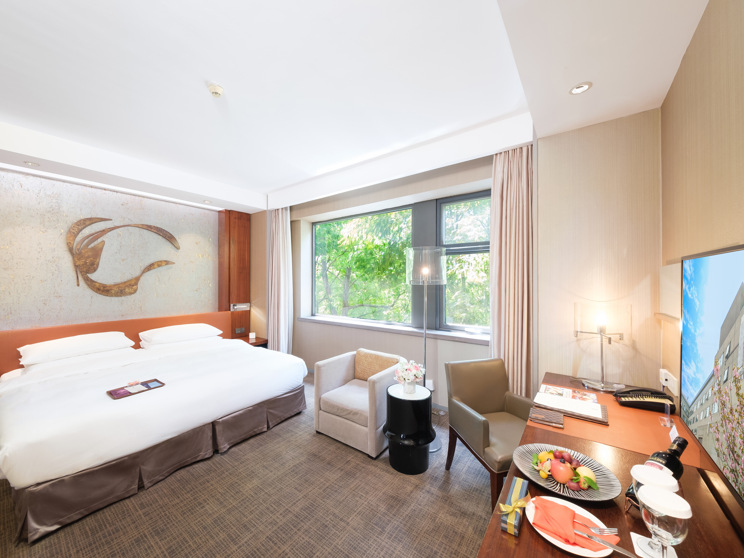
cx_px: 356
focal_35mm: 13
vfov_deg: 89.9
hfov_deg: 106.1
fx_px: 279
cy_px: 279
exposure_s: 1/2.5
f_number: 8
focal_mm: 8
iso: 320
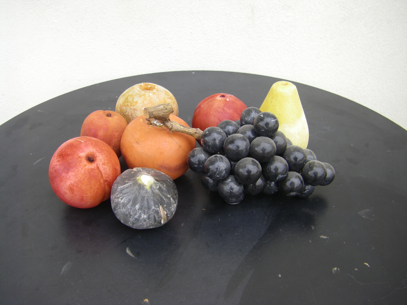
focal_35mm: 38
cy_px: 152
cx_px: 204
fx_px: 447
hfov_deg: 49.0
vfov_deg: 37.7
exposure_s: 1/50
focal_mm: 6.3
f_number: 3.5
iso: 64
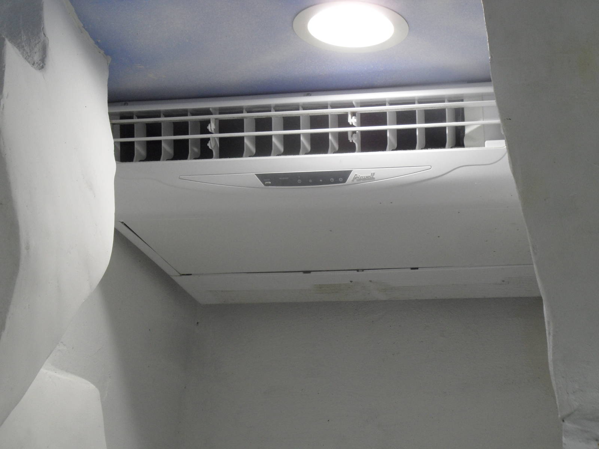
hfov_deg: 13.2
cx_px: 300
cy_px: 224
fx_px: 2596
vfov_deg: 9.9
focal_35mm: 150
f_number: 4.4
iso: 160
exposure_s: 1/60
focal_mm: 24.6
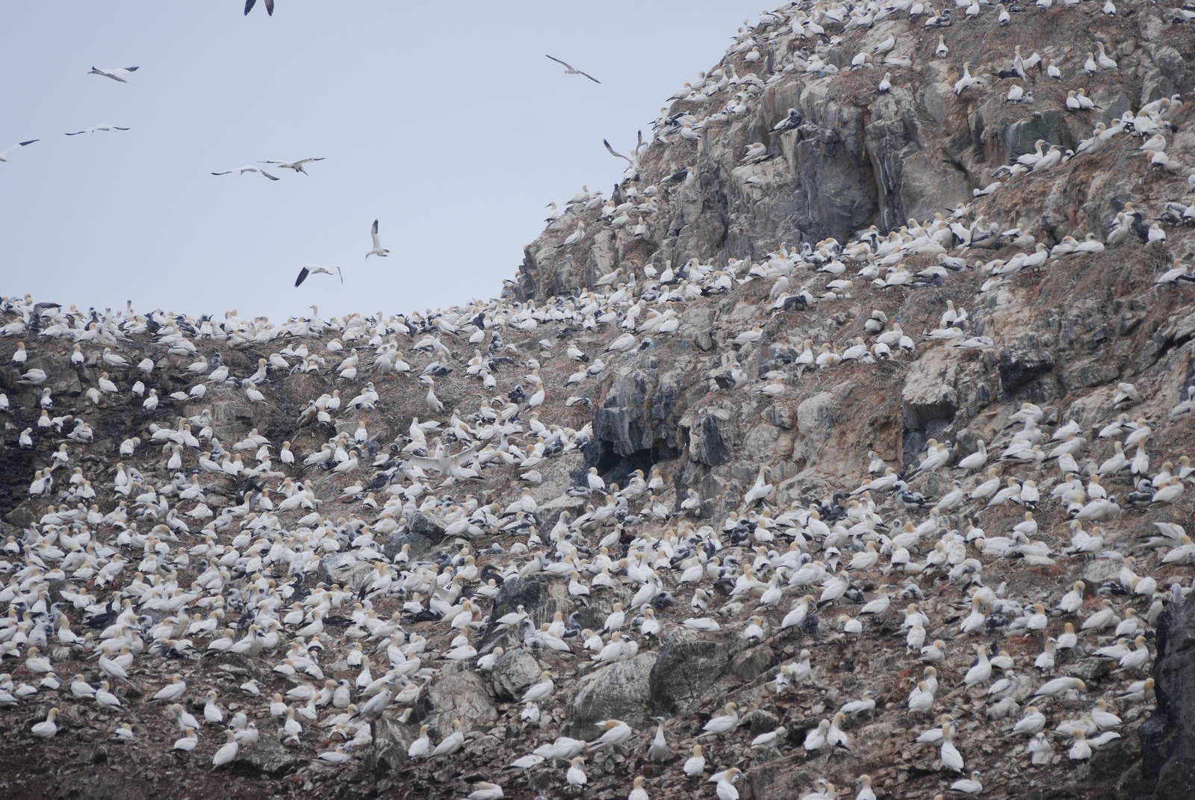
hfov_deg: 9.1
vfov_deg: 6.1
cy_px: 400
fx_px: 7478
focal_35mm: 225
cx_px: 598
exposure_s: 1/1000
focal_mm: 150
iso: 200
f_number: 4.5
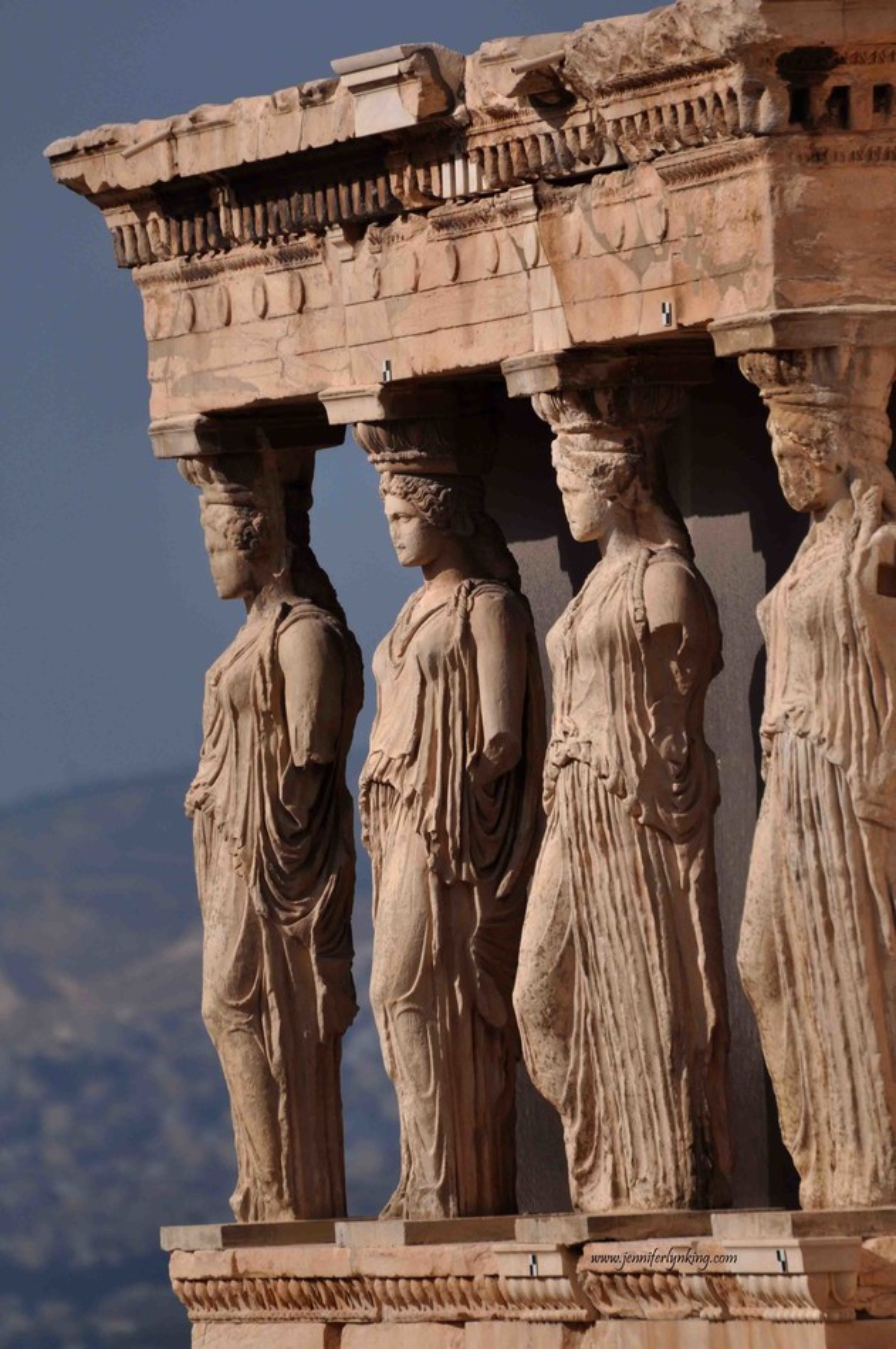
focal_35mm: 450
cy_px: 674
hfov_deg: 3.0
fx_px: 16842
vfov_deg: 4.6
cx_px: 448
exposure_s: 1/2500
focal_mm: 300
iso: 200
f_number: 5.6
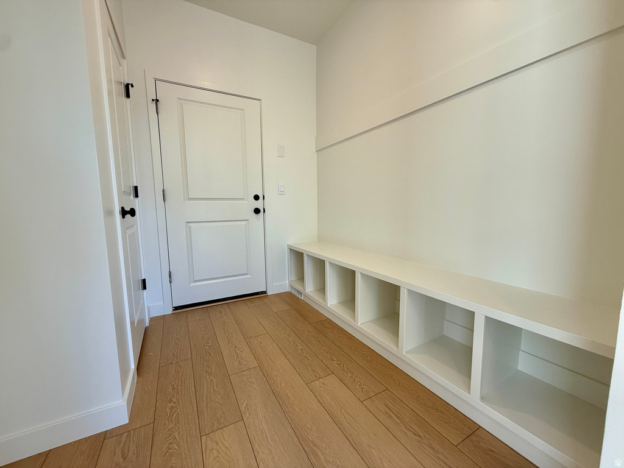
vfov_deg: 85.7
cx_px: 312
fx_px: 252
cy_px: 234
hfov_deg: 102.1
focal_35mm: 14
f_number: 2.2
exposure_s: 1/120
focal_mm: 2.22
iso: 50
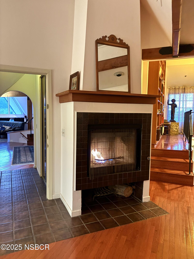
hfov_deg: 53.1
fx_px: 194
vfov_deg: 67.3
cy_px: 130
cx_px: 97
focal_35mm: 26
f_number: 1.6
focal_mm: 5.96
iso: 1600
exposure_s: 1/15
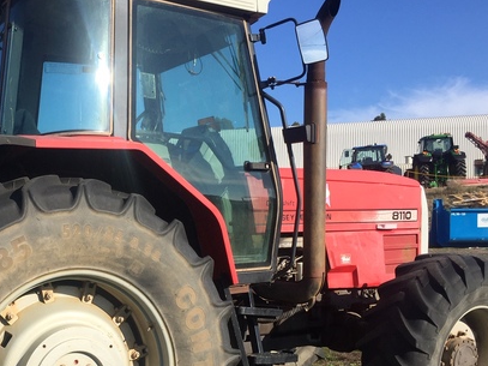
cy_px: 254
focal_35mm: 47
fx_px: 662
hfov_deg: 39.7
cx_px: 141
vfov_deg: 30.6
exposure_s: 1/1647
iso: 32
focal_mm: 4.15
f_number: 2.2
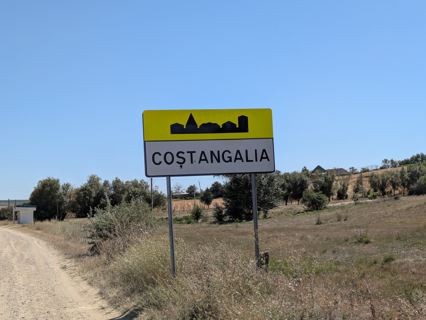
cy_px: 160
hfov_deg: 37.5
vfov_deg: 28.6
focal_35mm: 51
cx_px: 213
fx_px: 628
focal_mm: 5.43
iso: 51
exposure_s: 1/2457
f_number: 1.89
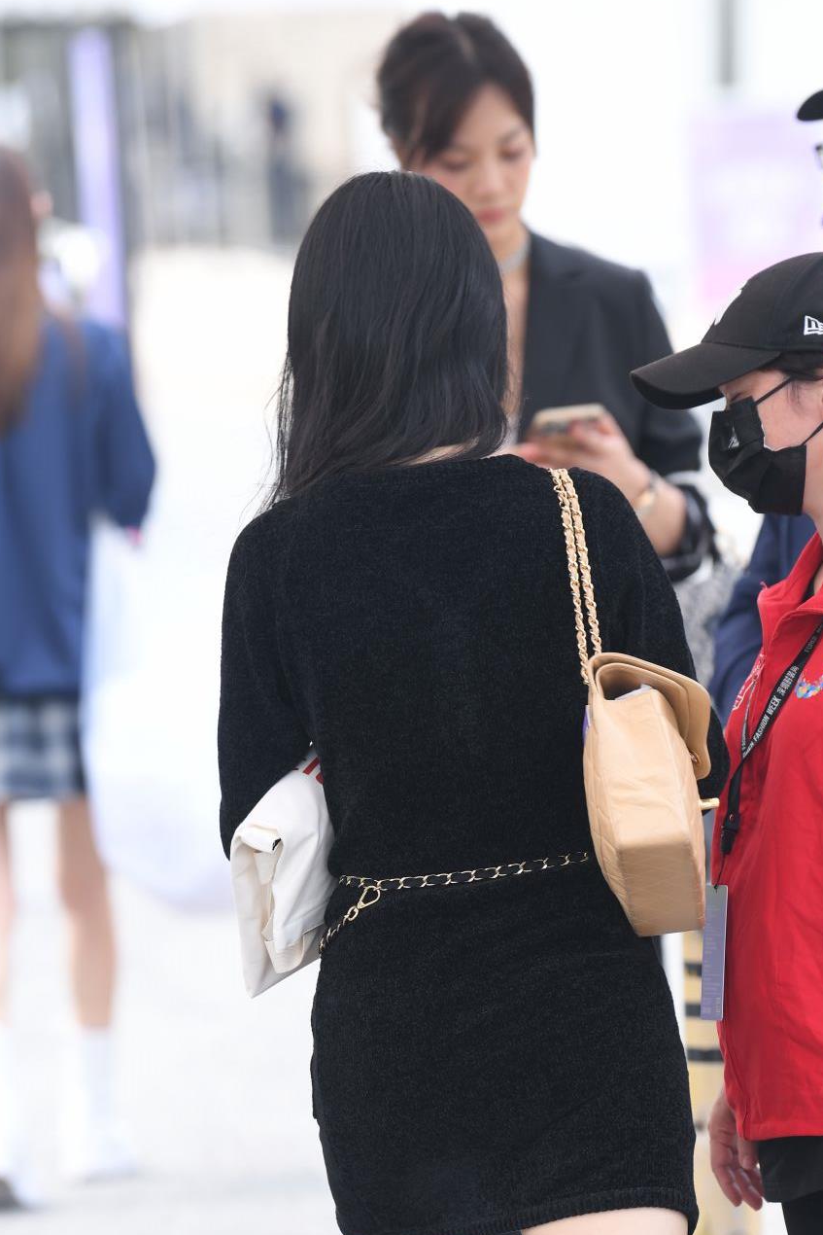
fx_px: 11587
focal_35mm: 338
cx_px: 506
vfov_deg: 6.1
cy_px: 1029
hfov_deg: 4.1
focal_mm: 200
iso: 250
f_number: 4
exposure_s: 1/400
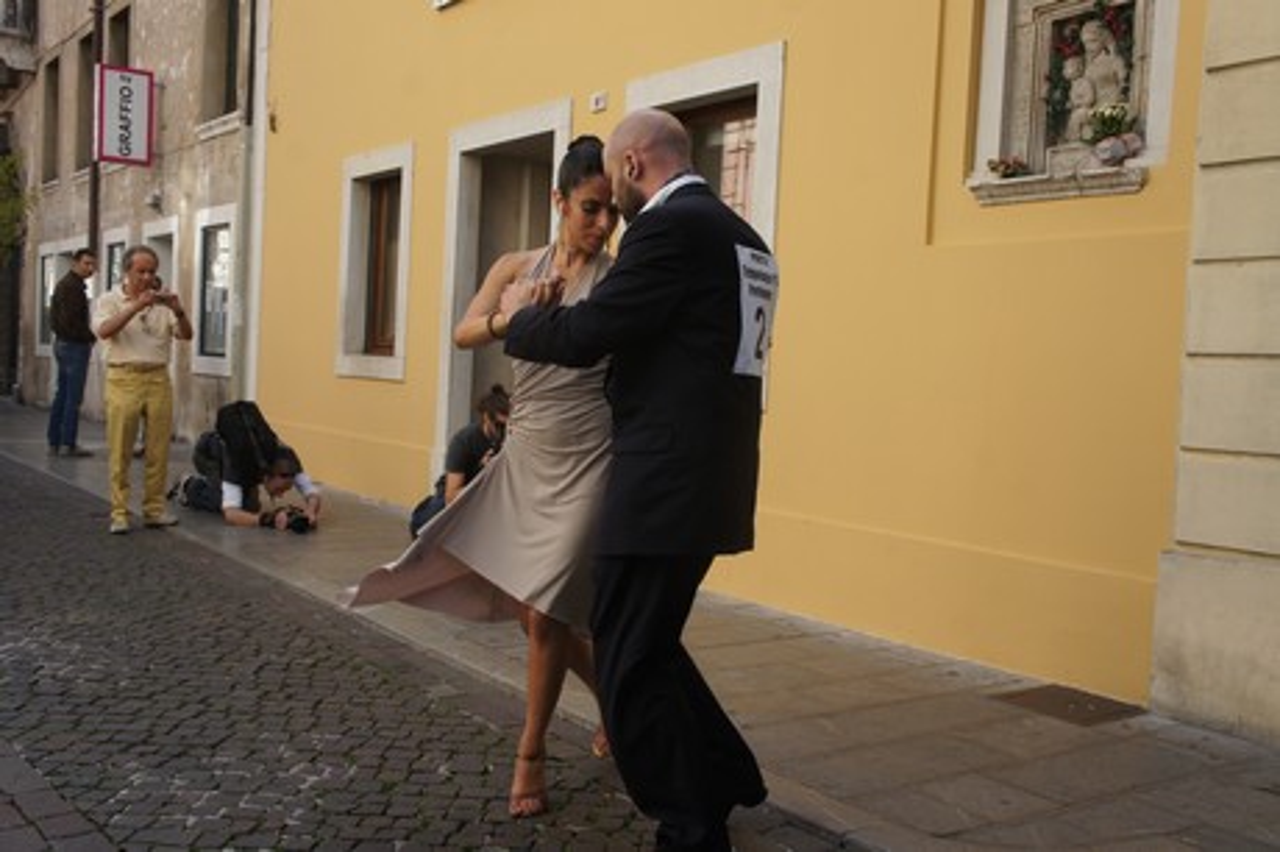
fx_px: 1332
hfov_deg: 51.3
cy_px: 426
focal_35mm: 38
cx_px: 640
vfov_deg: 35.4
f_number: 8
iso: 200
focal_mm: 25
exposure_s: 1/250
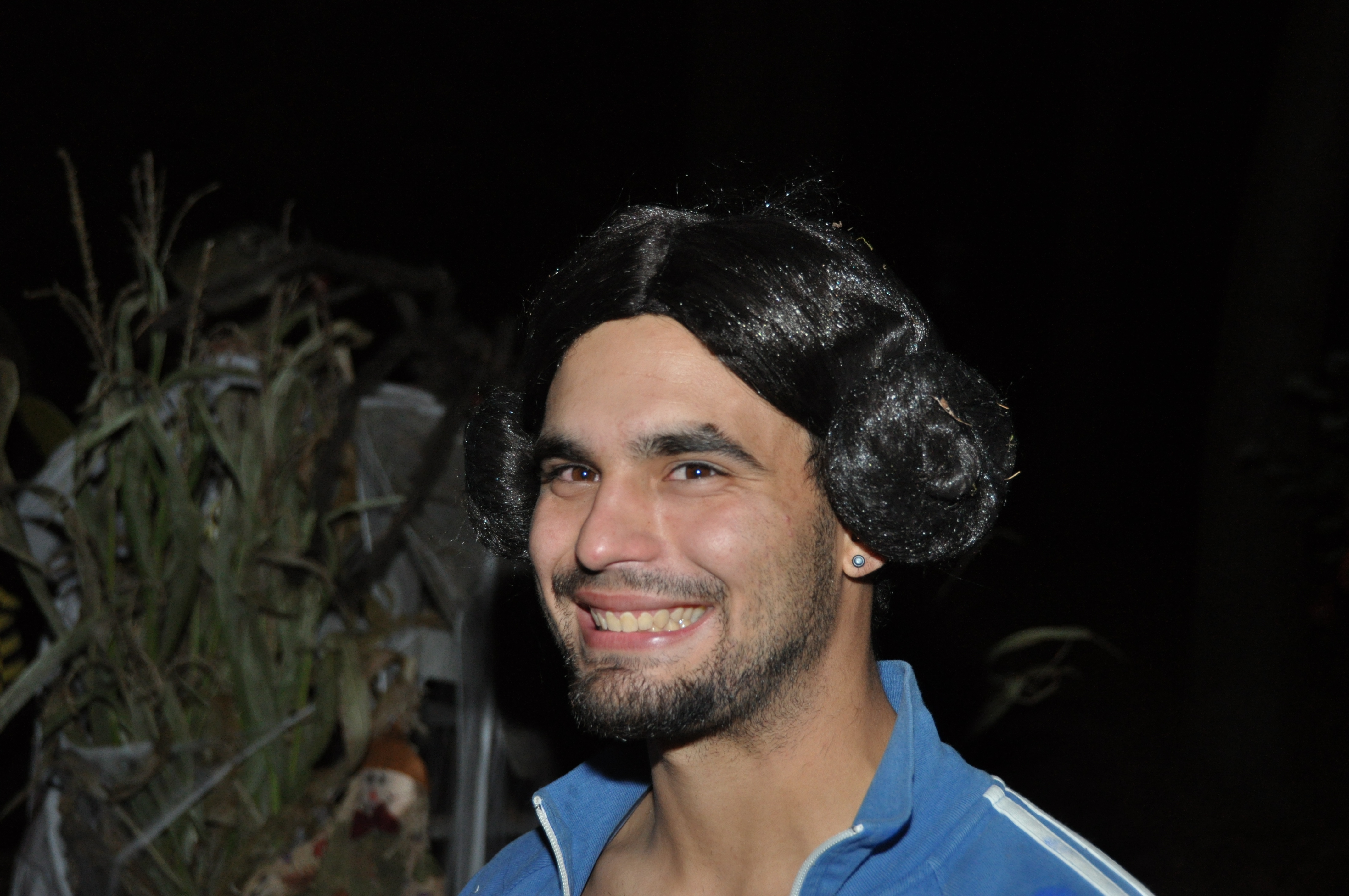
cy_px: 448
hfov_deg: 36.9
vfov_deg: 25.0
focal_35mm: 54
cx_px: 674
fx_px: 2021
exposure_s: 1/60
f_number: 4.2
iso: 800
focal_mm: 36
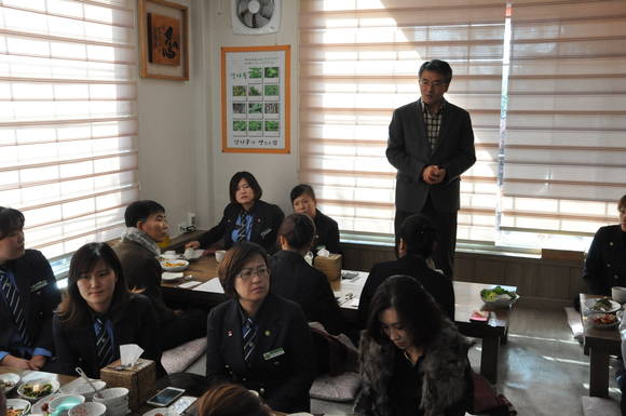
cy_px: 208
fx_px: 677
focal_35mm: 39
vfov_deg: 34.1
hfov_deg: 49.6
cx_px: 313
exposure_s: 1/250
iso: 2000
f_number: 8
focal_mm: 26
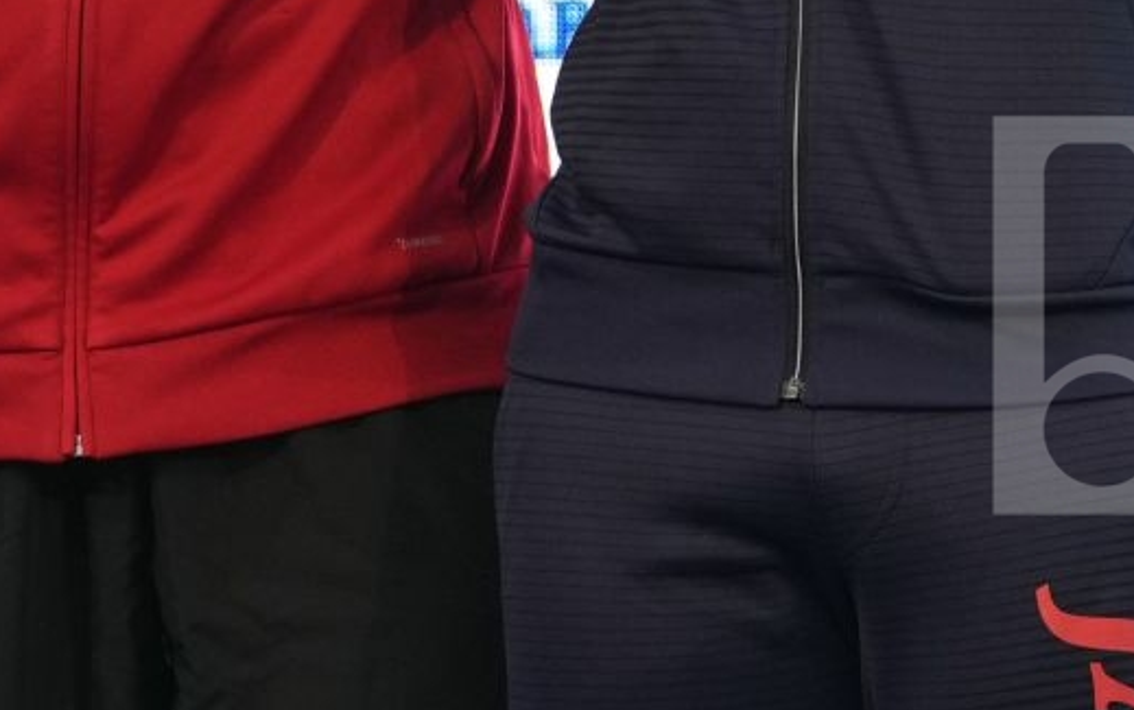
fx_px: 22604
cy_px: -461
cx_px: -284
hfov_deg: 2.9
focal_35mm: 731
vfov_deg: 1.8
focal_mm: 138
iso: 500
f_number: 2.8
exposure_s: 1/250
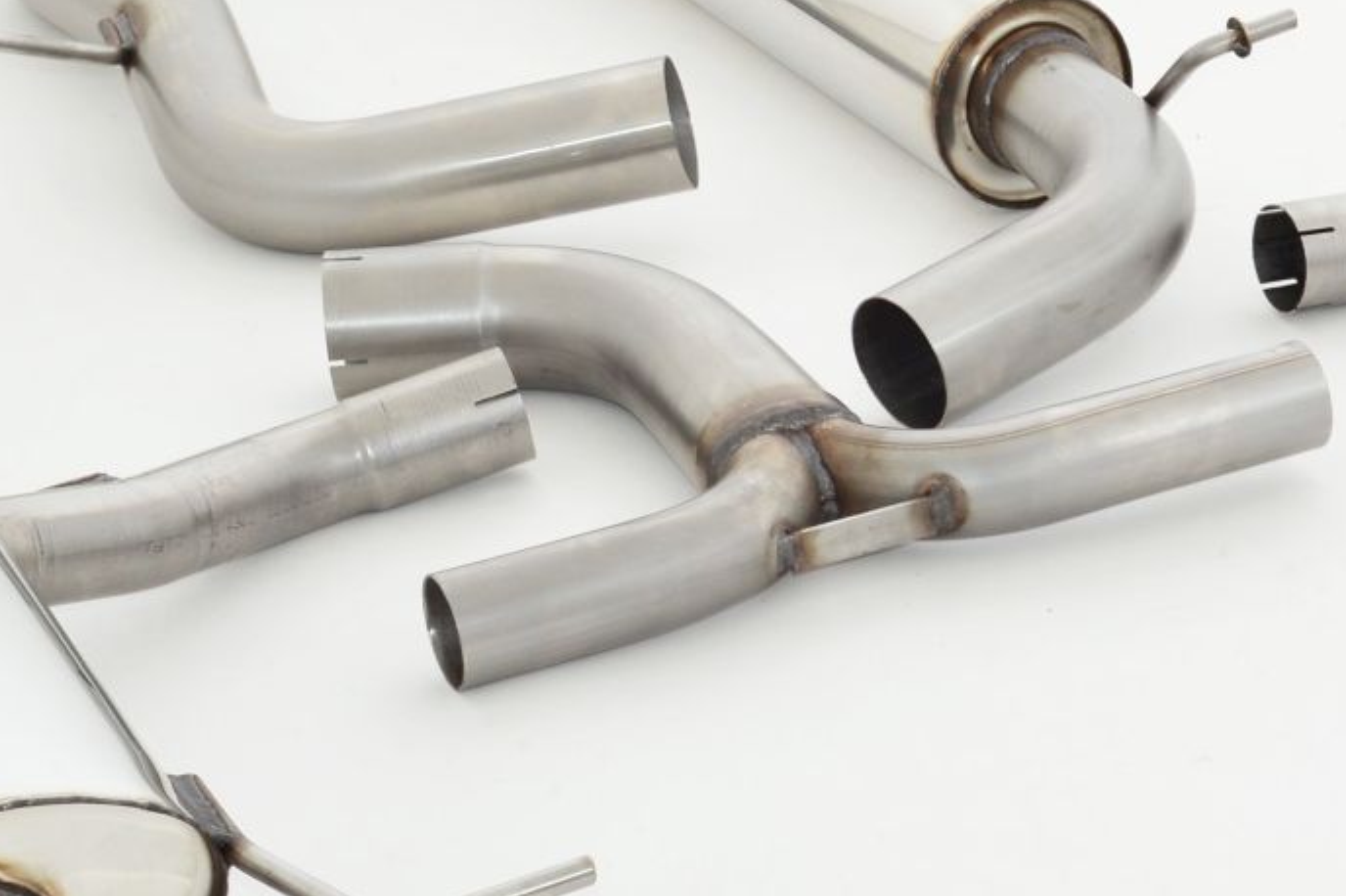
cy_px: 615
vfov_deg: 11.3
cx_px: 1088
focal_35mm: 121
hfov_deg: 16.7
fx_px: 4536
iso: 200
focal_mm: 29
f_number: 10
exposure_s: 1/200
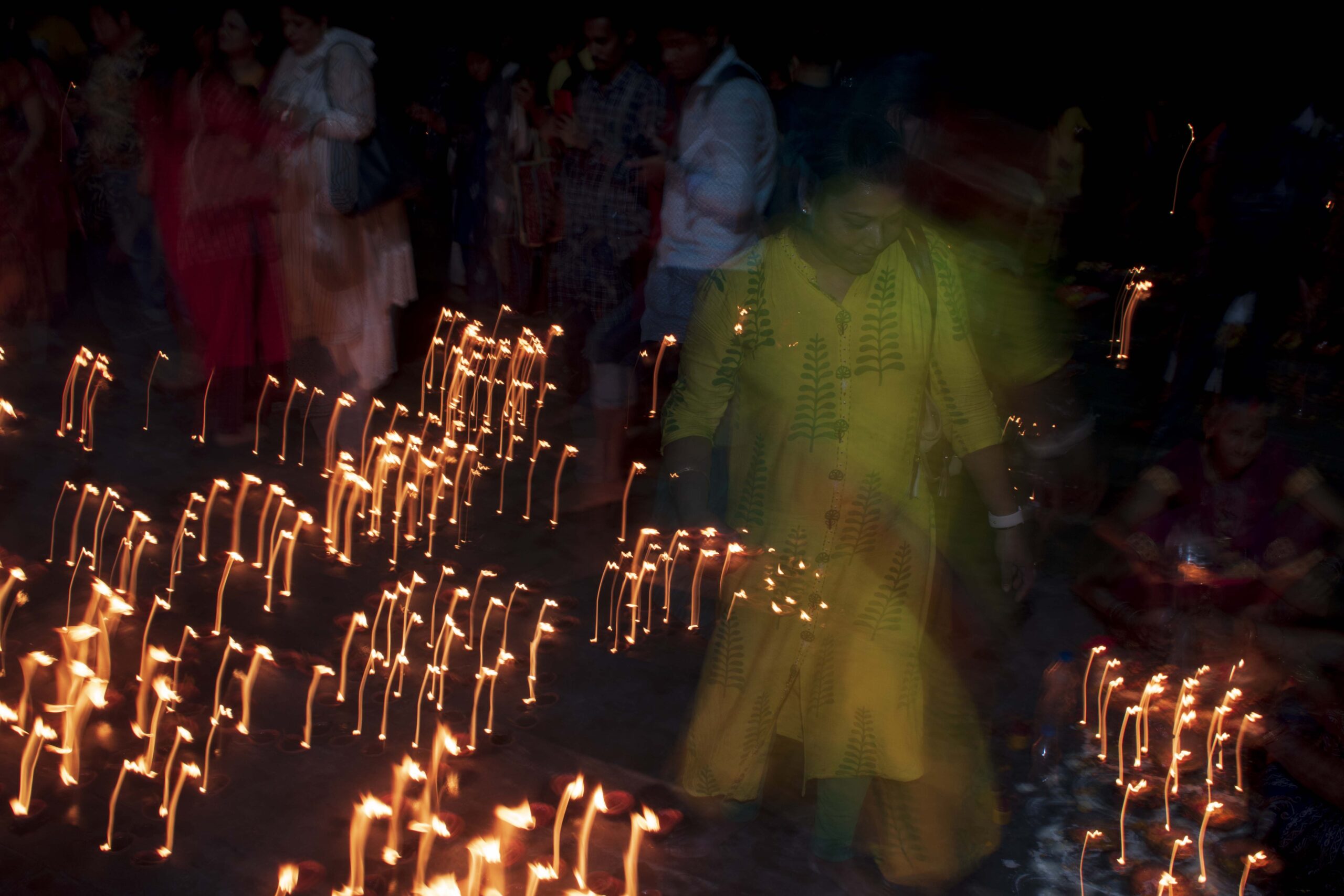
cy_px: 448
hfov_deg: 53.1
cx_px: 672
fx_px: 1344
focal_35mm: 36
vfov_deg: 36.9
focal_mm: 24
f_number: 13
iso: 100
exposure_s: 1/1.25
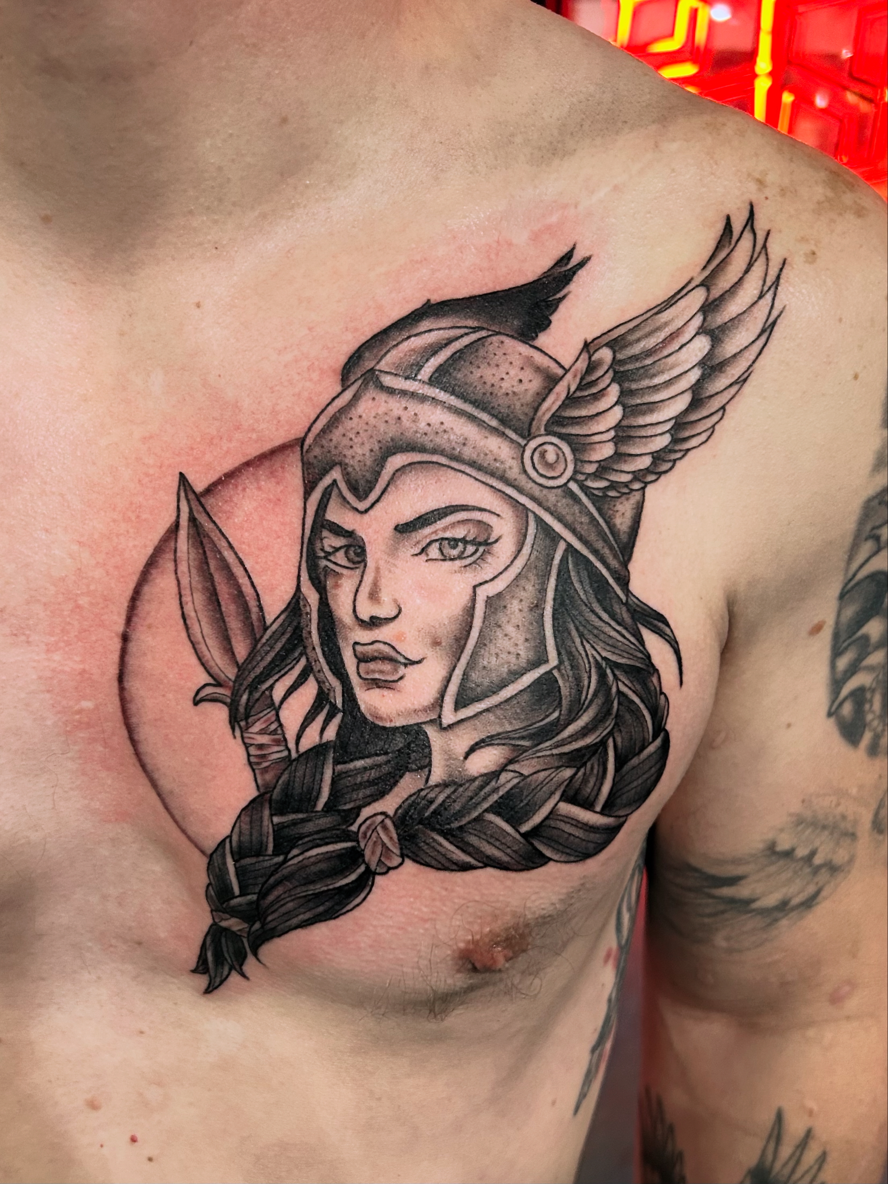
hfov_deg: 53.1
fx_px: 889
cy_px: 592
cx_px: 444
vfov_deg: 67.3
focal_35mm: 26
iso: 400
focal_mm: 5.7
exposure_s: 1/60
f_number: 1.5
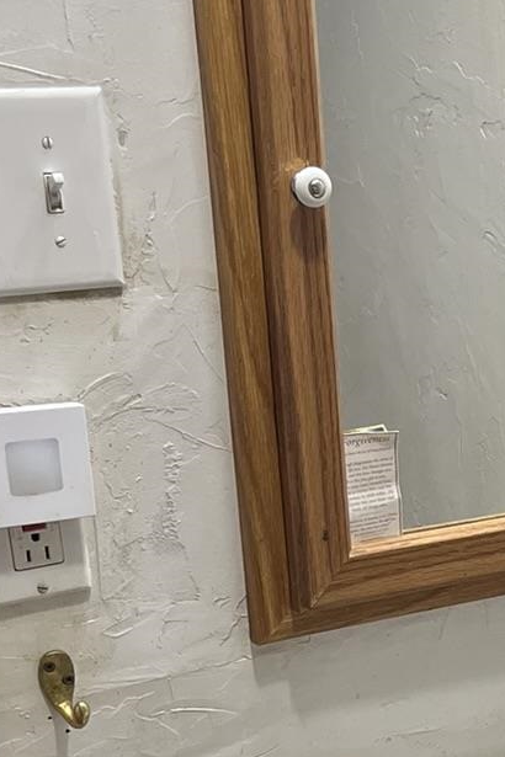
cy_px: 768
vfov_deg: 21.8
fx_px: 1894
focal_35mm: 90
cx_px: 793
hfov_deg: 14.1
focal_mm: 5.1
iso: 125
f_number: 1.6
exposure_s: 1/120
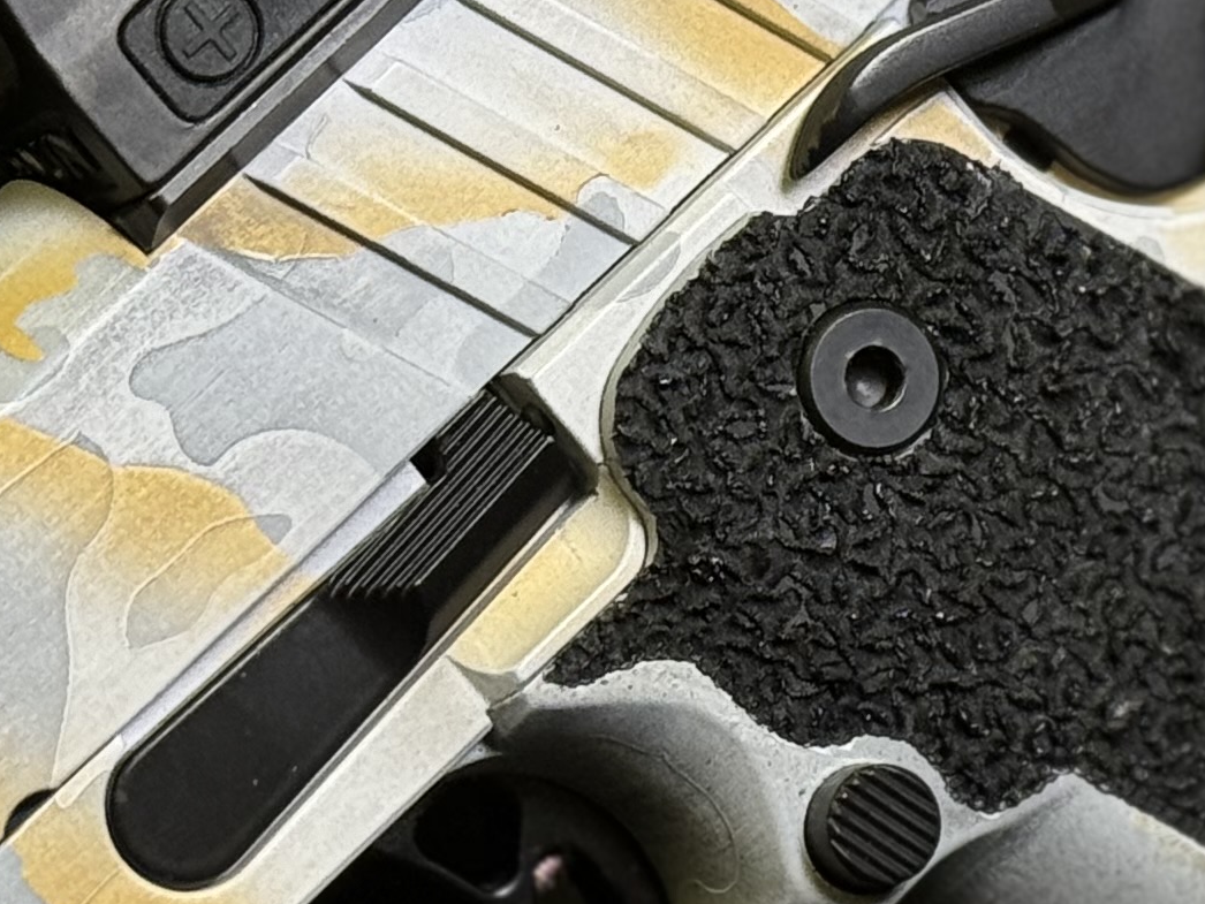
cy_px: 889
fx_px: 6441
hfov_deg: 10.7
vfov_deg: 8.0
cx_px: 336
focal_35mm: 185
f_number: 1.78
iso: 64
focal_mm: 6.76
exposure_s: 1/120
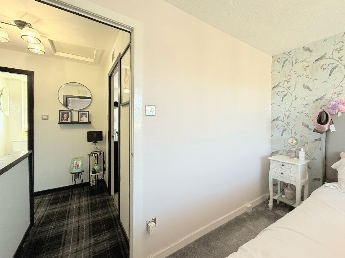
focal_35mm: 15
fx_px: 149
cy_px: 123
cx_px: 182
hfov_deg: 98.1
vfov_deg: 81.7
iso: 125
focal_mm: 2.22
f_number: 2.2
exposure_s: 1/100
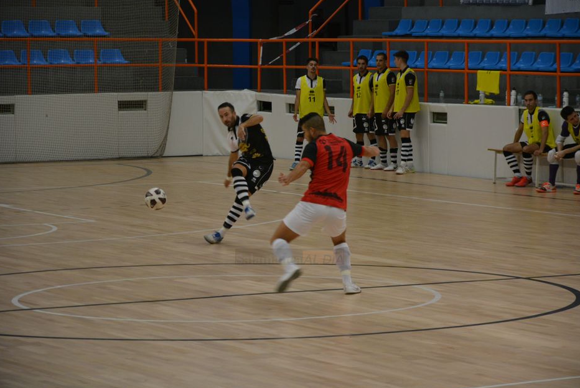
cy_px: 195
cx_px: 289
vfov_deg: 8.6
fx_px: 2588
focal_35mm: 161
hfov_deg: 12.8
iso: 1600
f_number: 5.6
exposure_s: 1/180
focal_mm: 105
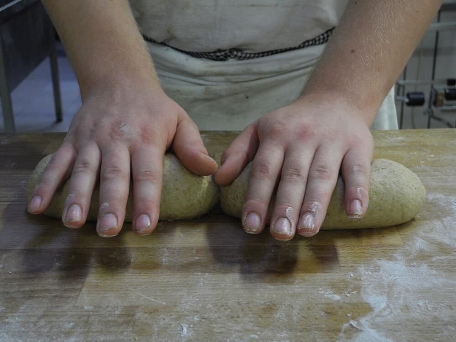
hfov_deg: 34.9
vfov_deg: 26.6
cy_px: 171
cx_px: 228
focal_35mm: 55
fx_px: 725
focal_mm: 11.8
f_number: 3.5
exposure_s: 1/60
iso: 400
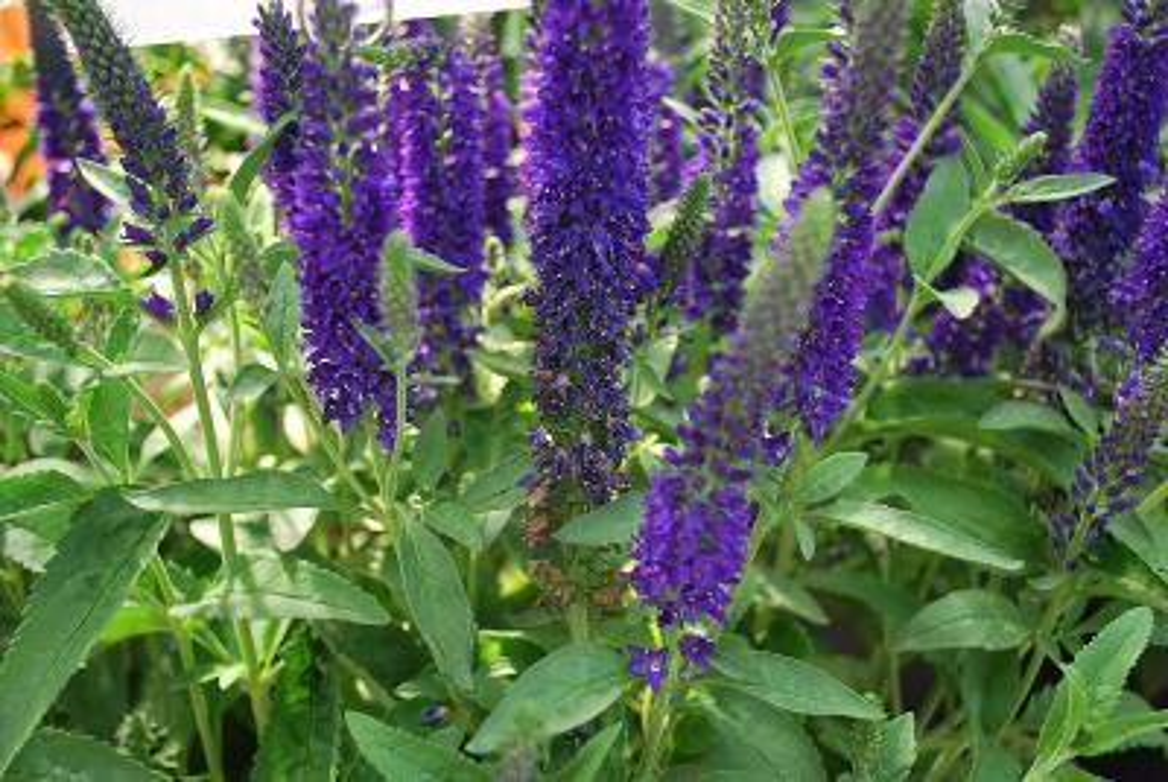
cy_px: 391
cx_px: 584
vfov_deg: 32.0
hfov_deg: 46.3
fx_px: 1365
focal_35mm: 42
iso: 250
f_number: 4.5
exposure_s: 1/60
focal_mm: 28
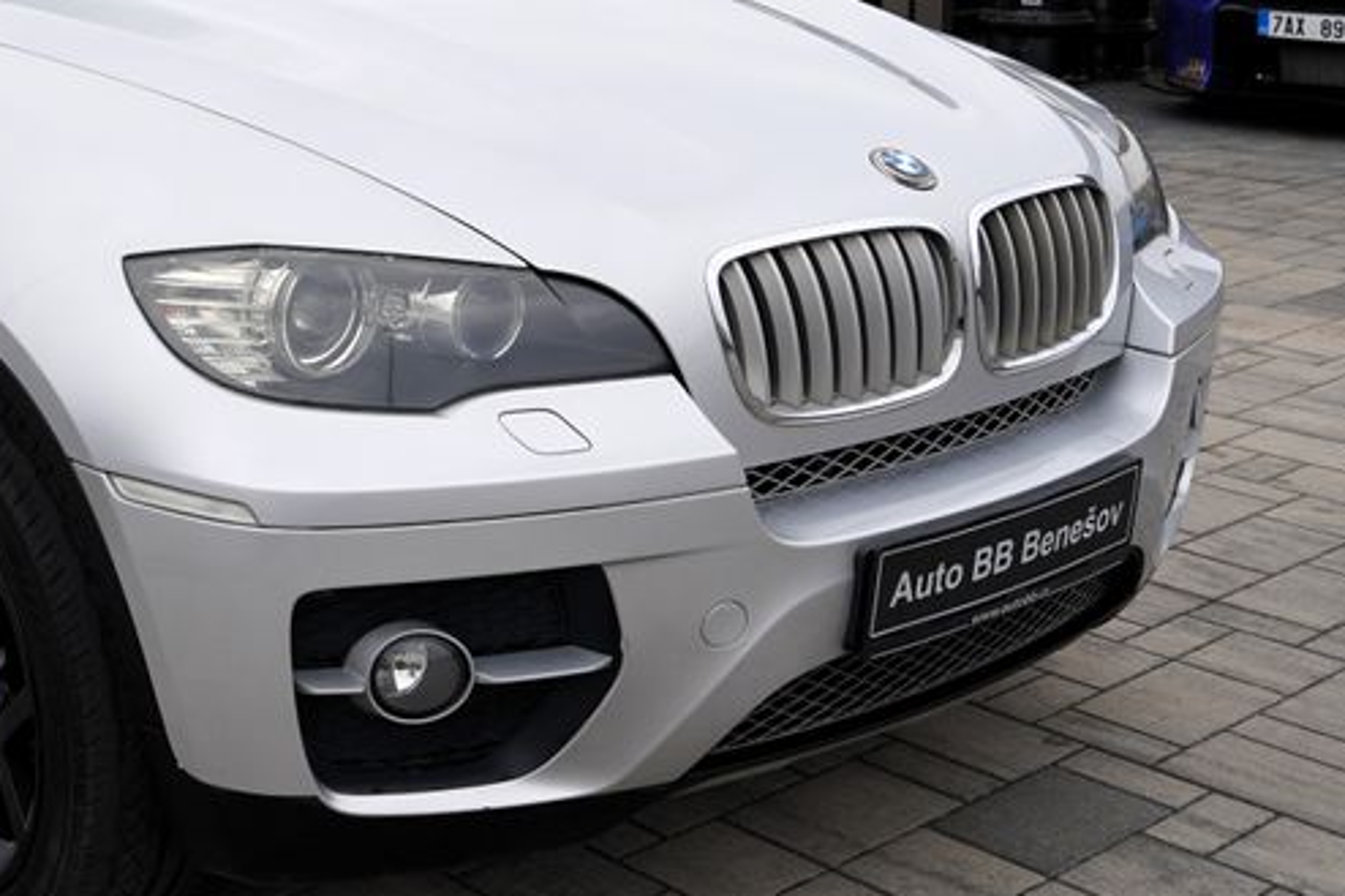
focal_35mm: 56
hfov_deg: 34.6
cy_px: 189
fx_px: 2091
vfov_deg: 23.8
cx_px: 275
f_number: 6.3
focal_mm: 27
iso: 100
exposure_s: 1/125
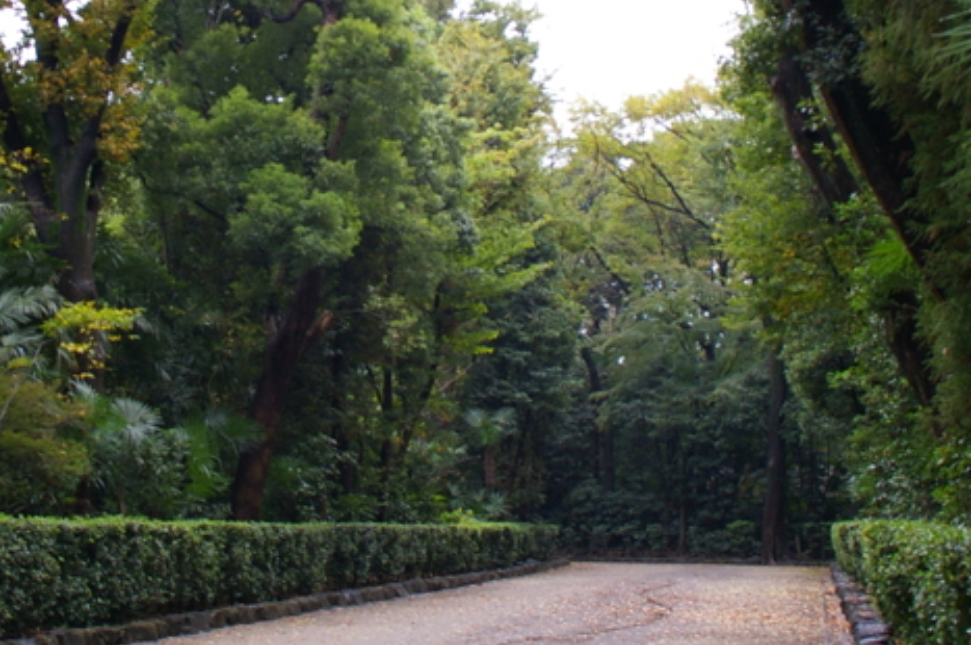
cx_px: 326
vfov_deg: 17.1
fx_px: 2128
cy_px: 114
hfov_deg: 25.6
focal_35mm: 79
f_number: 5.6
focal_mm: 24
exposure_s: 1/40
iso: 200
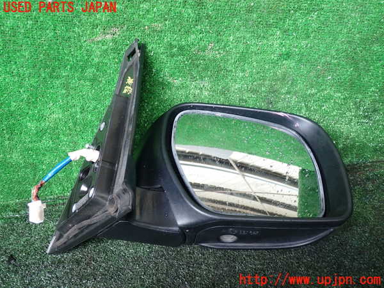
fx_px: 333
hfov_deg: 60.0
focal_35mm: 30
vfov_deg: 46.8
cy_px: 144
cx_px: 192
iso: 200
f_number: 2.3
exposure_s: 1/40
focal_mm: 5.4
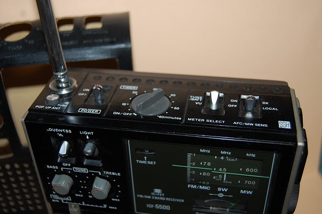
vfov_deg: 28.9
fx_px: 415
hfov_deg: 42.4
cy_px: 107
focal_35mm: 46
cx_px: 161
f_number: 4.5
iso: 320
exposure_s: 1/60
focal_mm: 31
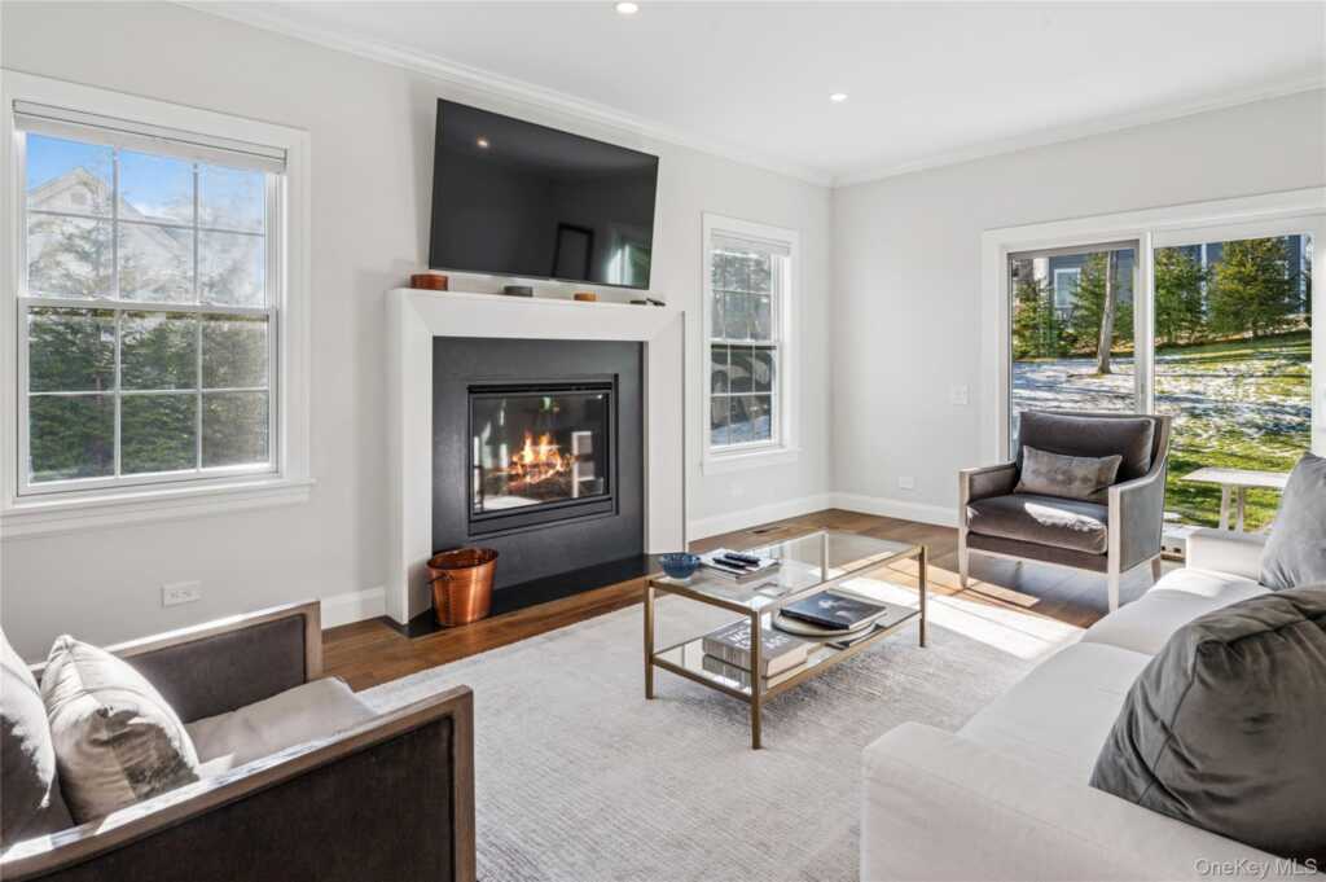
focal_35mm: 18
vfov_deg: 65.9
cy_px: 441
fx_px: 681
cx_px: 663
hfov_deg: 88.5
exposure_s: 1/15
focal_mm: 18.5
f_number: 11
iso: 200
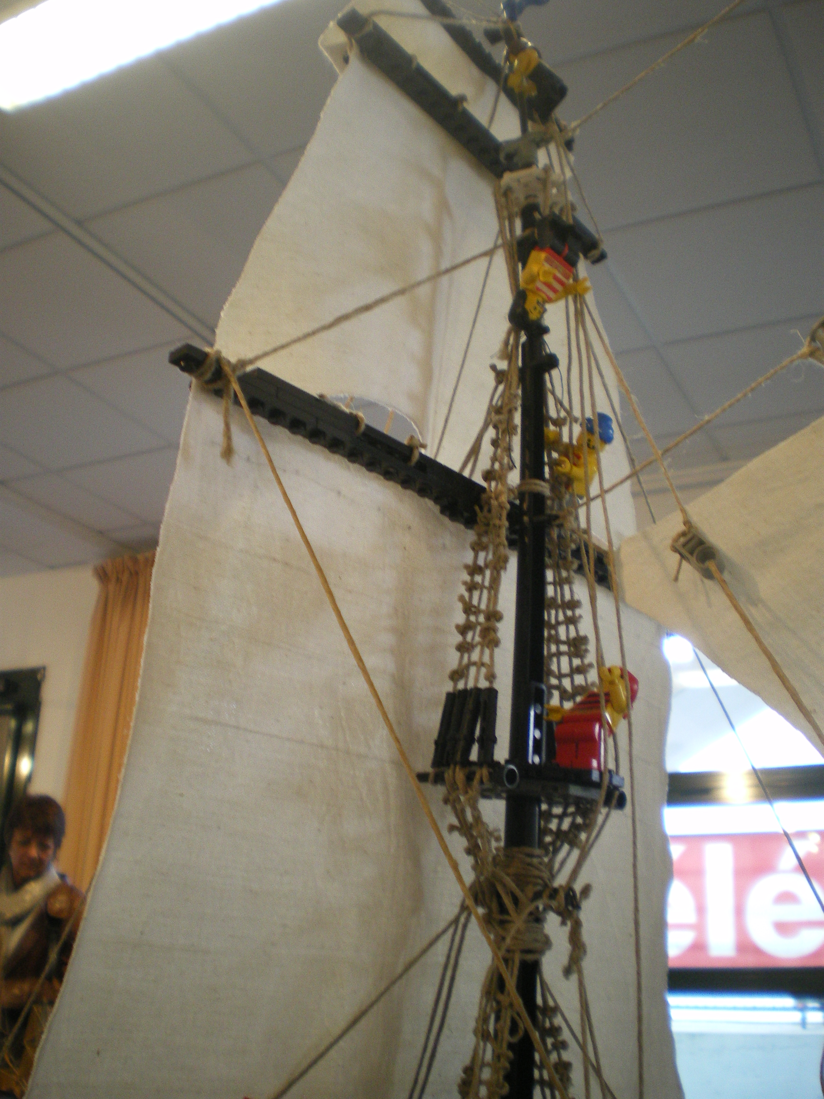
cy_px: 550
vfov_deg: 51.4
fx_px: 1143
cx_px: 412
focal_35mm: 36
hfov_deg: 39.7
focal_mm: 6.3
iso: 250
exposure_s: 1/50
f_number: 3.1
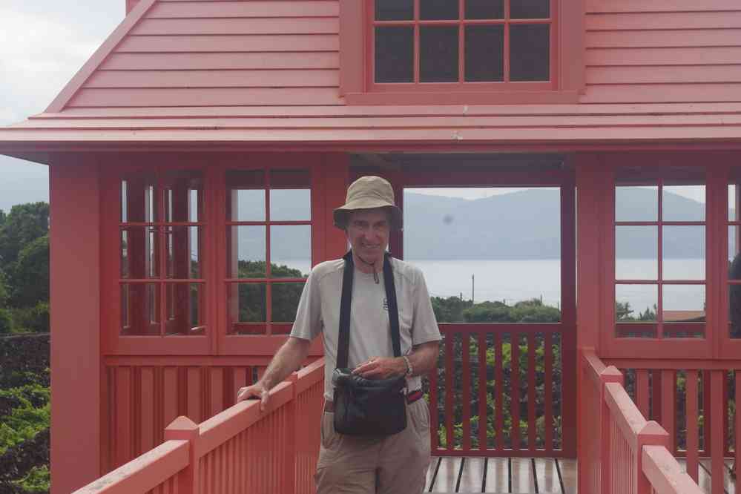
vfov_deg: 16.6
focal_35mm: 82
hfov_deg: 24.6
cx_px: 370
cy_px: 247
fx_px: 1698
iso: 200
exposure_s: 1/100
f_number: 11
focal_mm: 55
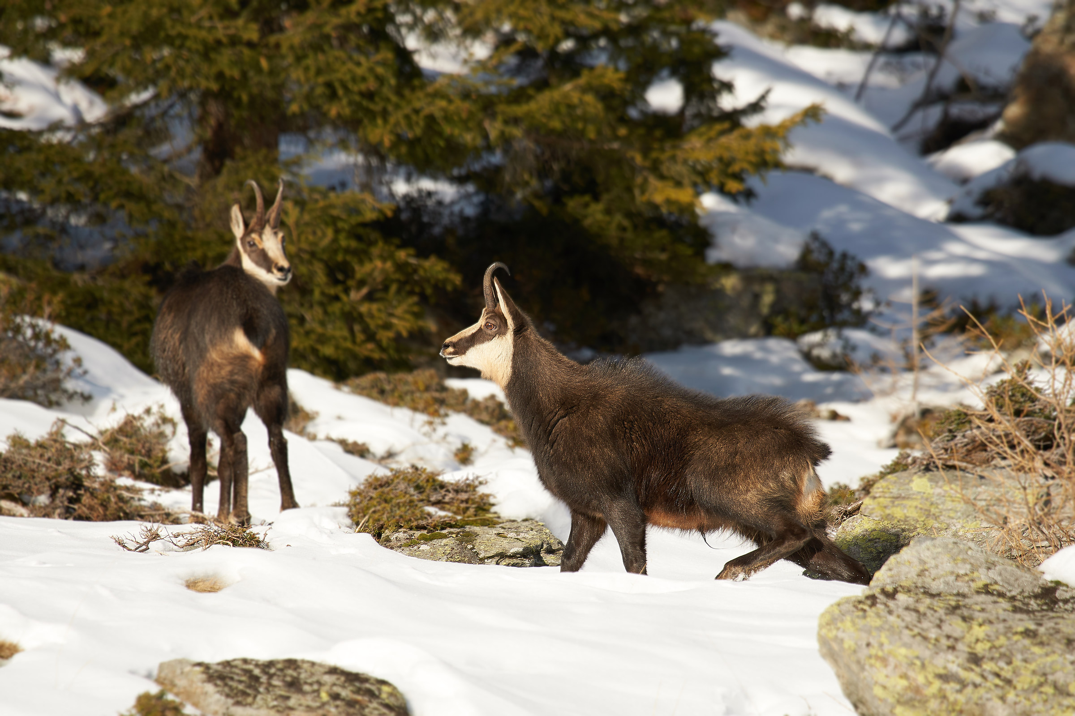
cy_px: 358
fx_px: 17020
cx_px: 538
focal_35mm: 570
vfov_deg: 2.4
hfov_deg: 3.6
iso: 200
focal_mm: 380
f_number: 7.1
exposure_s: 1/640
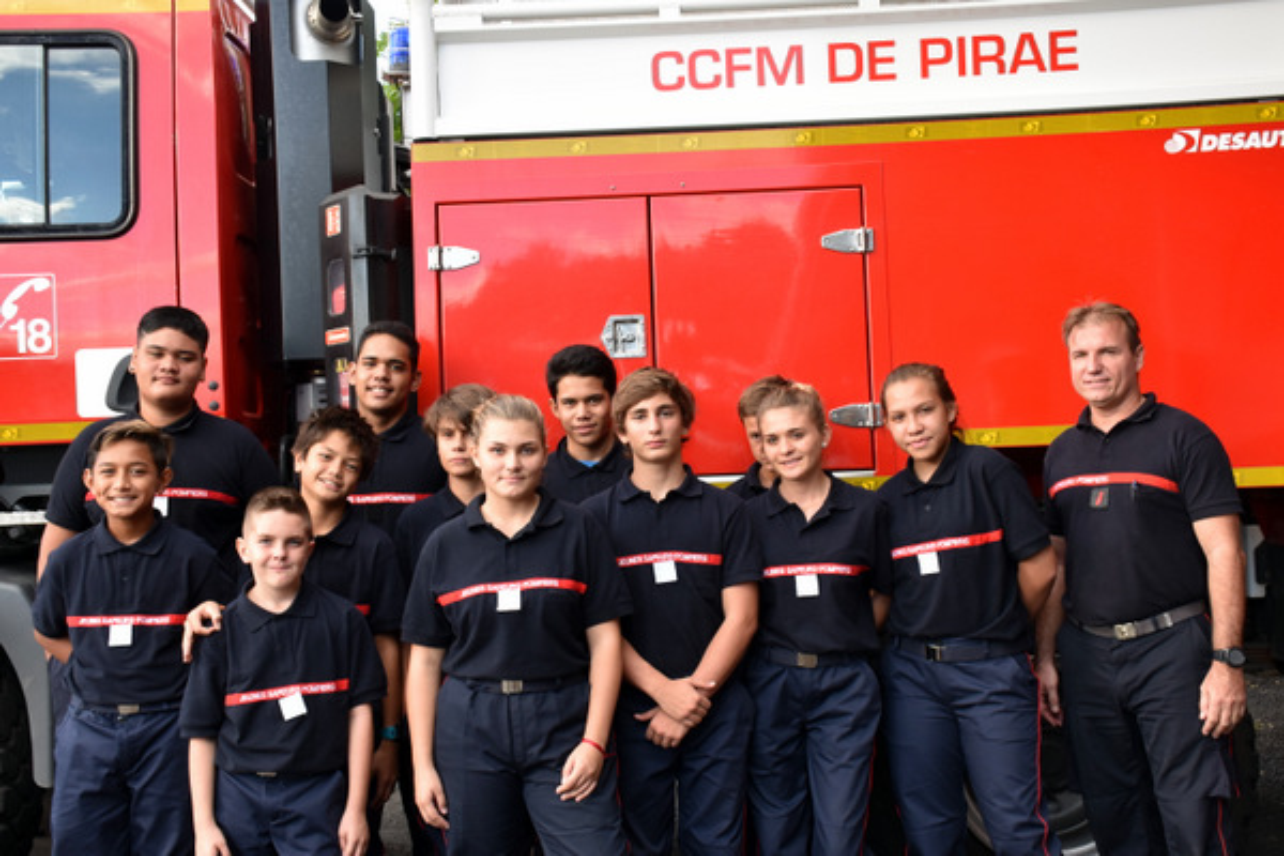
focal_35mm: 45
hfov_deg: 43.6
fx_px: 1605
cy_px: 428
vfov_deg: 29.9
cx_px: 642
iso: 400
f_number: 7.1
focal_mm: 30
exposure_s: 1/200
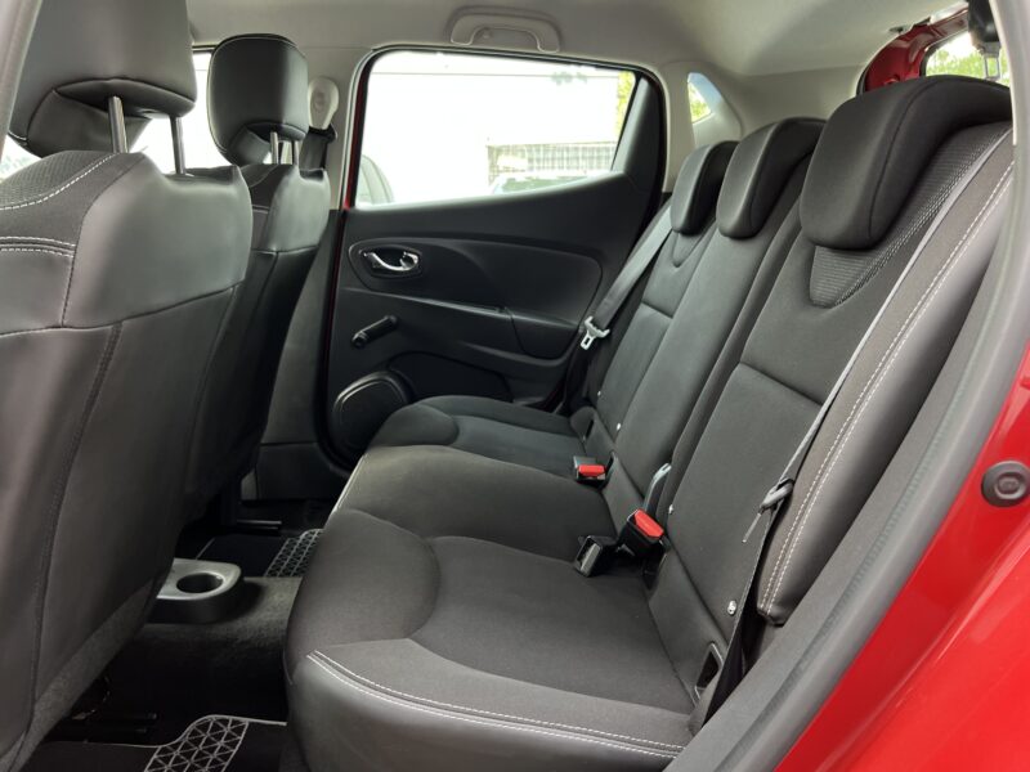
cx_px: 515
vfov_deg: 53.1
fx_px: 774
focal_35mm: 26
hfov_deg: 67.3
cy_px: 386
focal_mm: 5.7
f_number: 1.5
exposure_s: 1/121
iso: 125
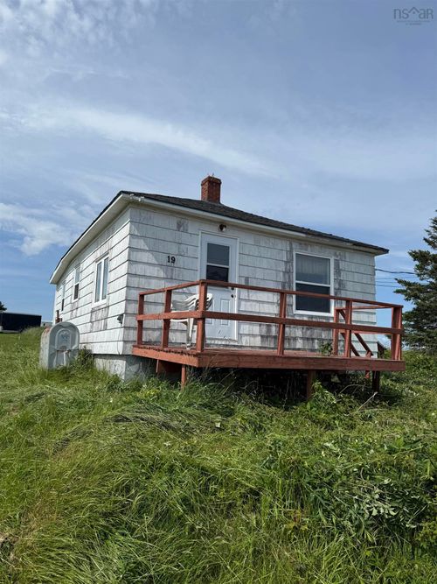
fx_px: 404
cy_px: 292
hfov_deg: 56.8
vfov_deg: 71.6
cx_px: 218
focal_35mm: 24
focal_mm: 6.76
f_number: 1.78
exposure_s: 1/8130
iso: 80
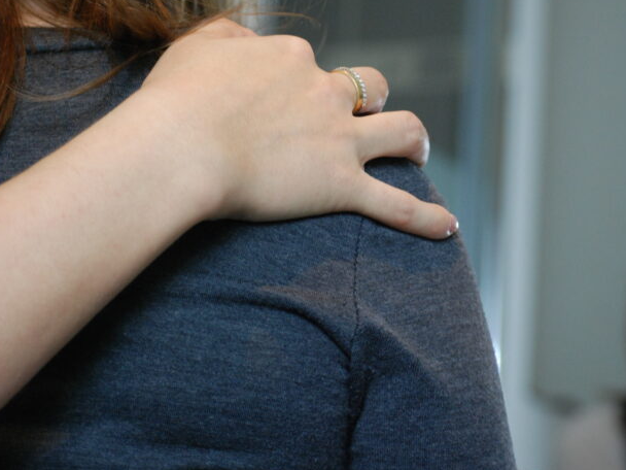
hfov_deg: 14.7
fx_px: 2420
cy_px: 158
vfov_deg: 11.1
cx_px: 418
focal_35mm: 134
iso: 560
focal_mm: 55
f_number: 4.5
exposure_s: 1/60
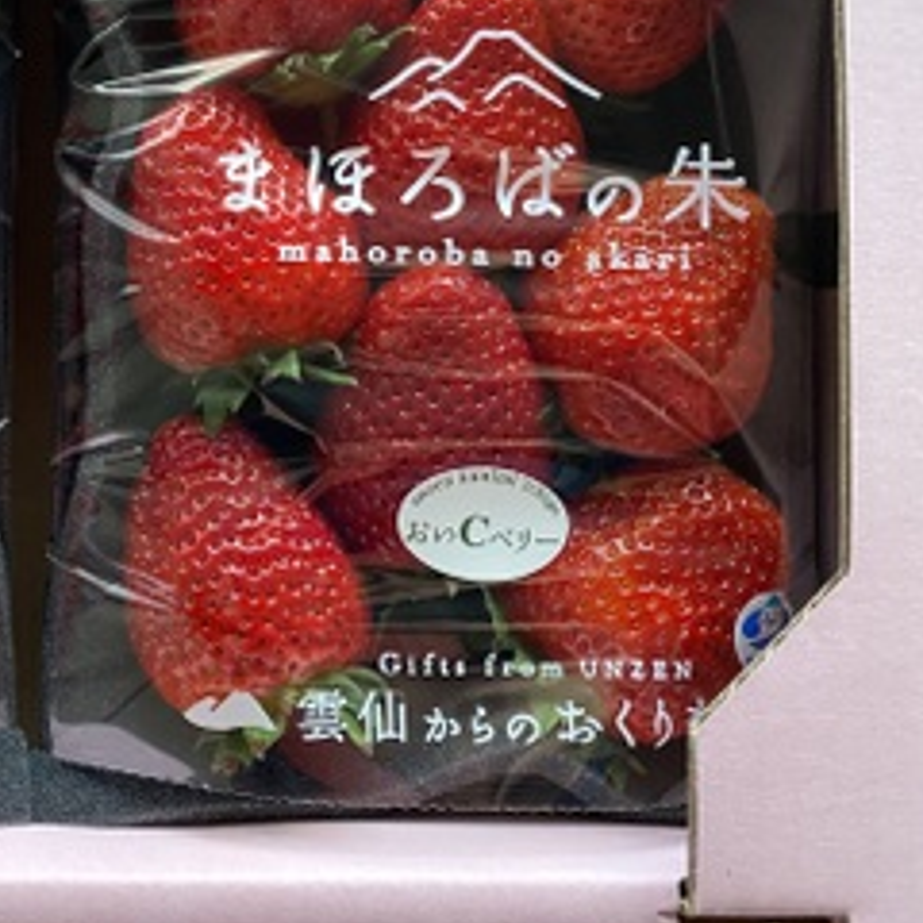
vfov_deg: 36.1
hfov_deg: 34.1
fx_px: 1388
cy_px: 254
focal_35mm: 46
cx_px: 42
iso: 400
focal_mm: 4.25
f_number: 1.8
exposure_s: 1/60
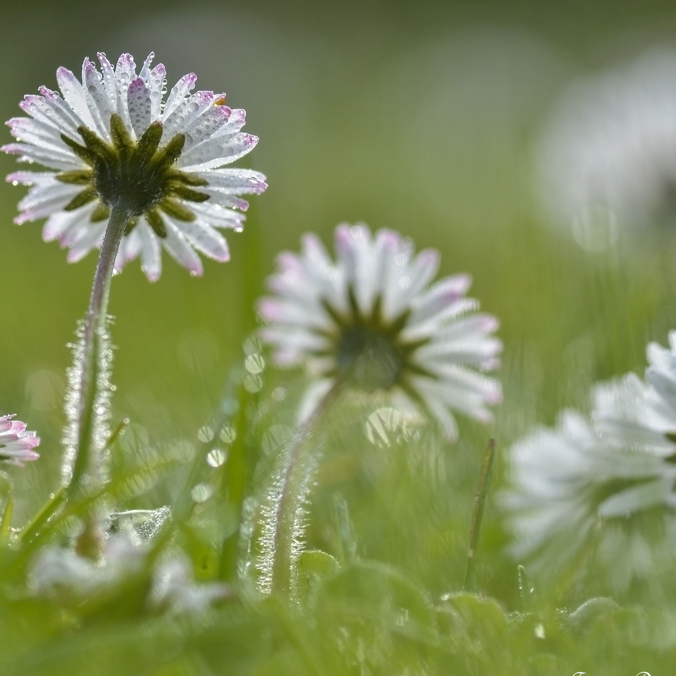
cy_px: 332
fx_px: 4832
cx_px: 124
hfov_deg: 8.0
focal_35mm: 219
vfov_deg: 8.0
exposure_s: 1/500
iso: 200
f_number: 5
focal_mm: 105
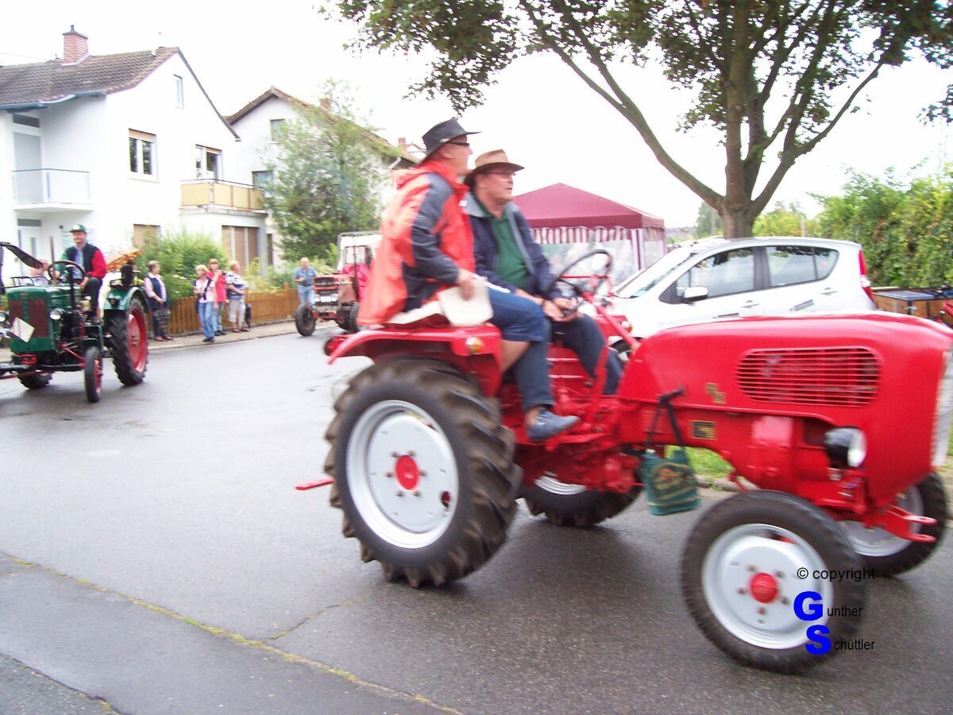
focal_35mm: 34
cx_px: 476
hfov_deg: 54.0
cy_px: 358
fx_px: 936
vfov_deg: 41.8
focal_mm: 5.6
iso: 80
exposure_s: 1/55.1
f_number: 2.7
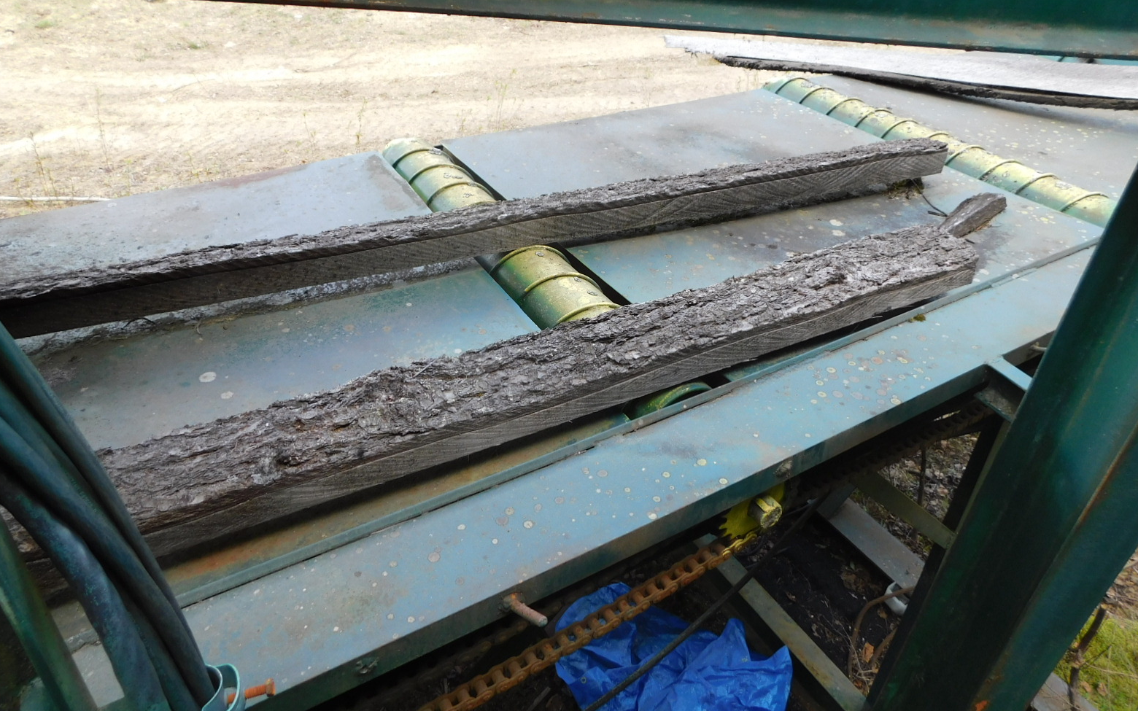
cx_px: 561
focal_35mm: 25
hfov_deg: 72.5
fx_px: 775
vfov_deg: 49.1
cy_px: 297
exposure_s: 1/100
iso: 125
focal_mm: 4
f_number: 3
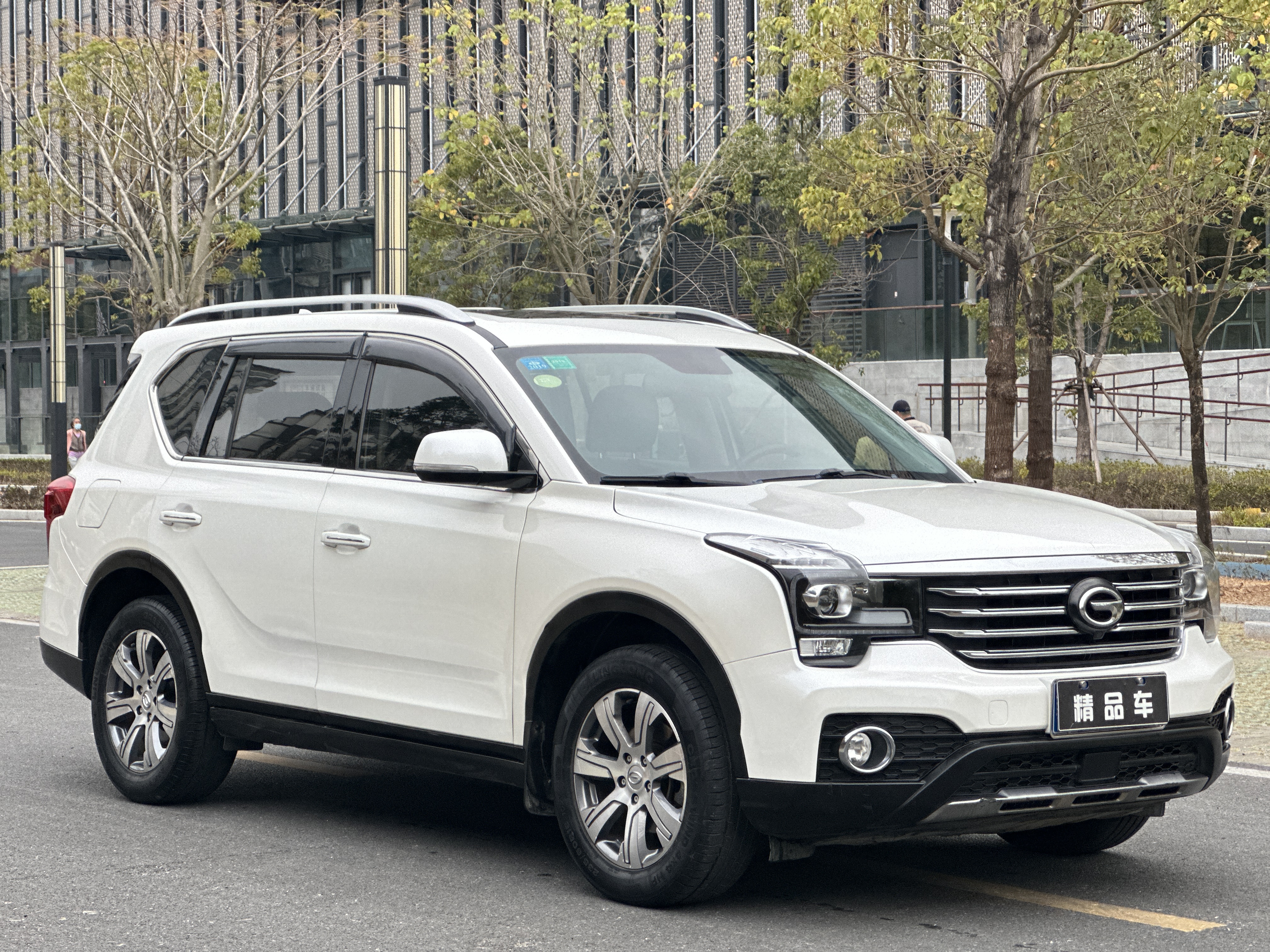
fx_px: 2825
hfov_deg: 25.3
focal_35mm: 77
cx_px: 635
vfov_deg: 19.1
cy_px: 476
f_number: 2.8
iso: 250
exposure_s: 1/111
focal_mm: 9
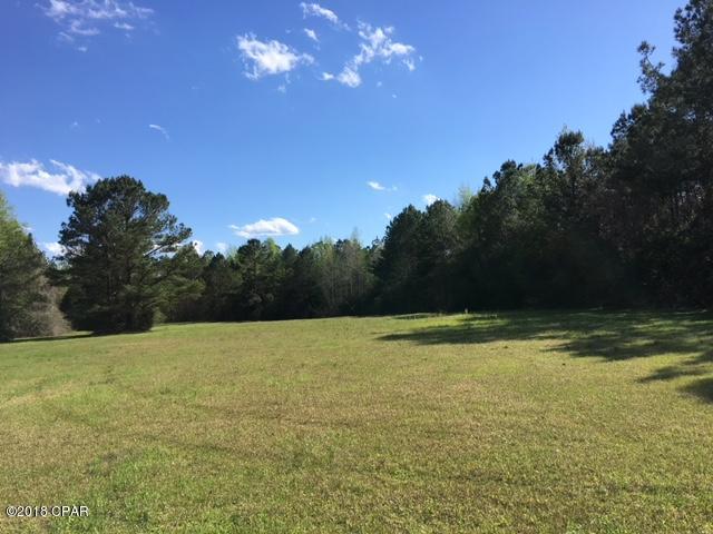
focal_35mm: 29
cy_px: 267
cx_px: 356
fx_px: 597
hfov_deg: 61.7
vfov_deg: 48.2
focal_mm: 4.15
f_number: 2.2
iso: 25
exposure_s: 1/1399
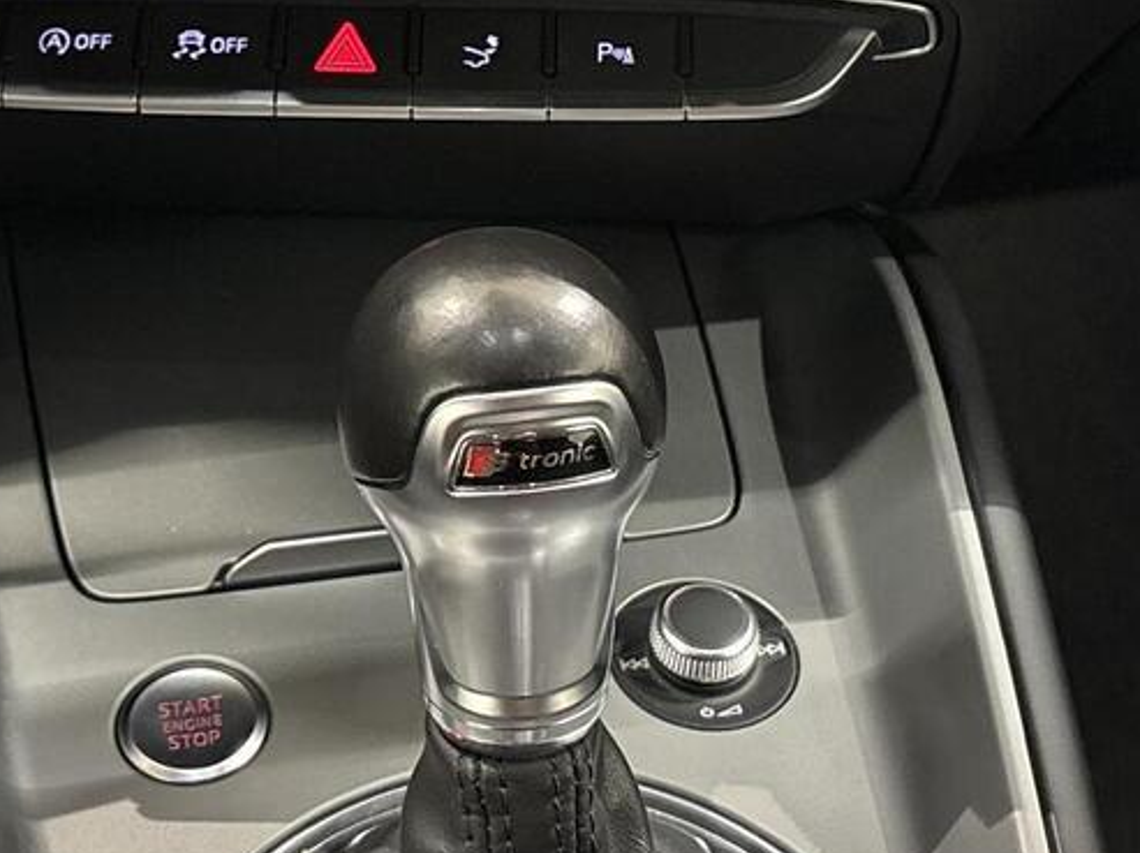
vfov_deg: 19.1
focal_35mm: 76
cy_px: 136
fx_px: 2501
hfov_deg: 25.6
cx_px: 444
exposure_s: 1/35
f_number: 1.6
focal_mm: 5.96
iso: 640
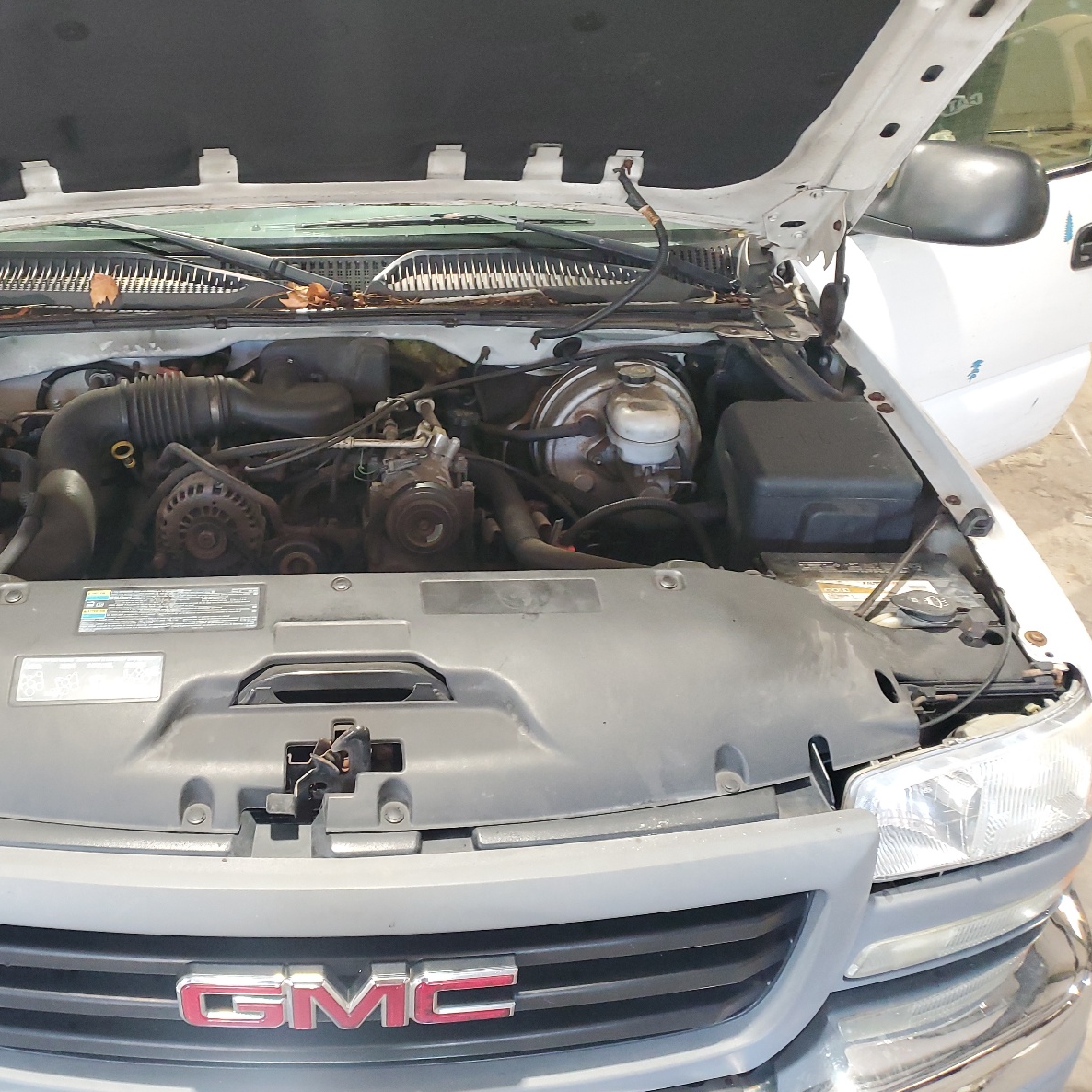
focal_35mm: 31
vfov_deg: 52.5
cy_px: 543
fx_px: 1106
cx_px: 374
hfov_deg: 51.7
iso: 237
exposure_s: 1/60.2
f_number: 1.5
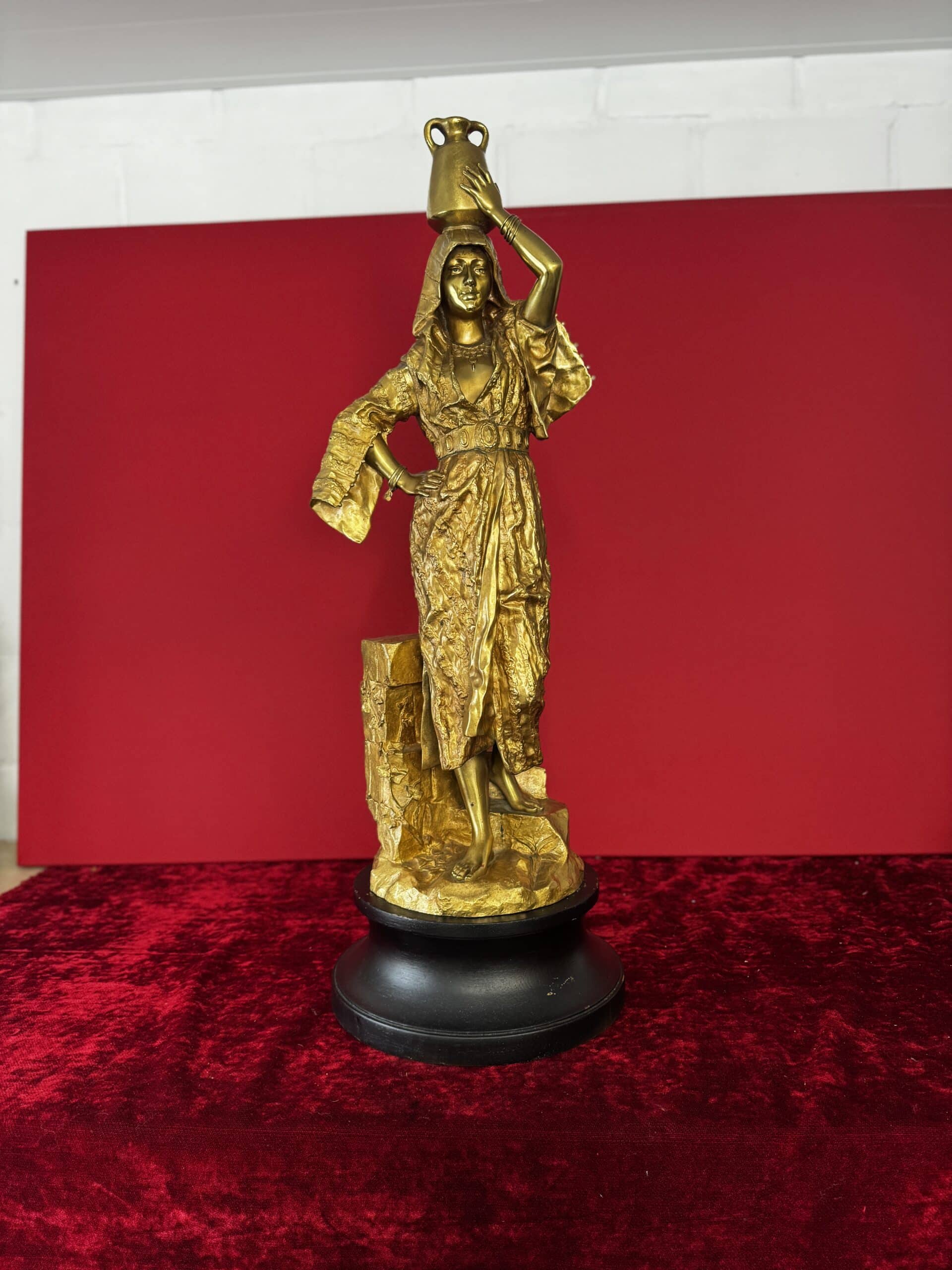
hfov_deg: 56.8
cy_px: 635
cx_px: 476
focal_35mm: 24
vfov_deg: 71.6
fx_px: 880
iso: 200
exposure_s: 1/121
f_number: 1.78
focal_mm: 6.76
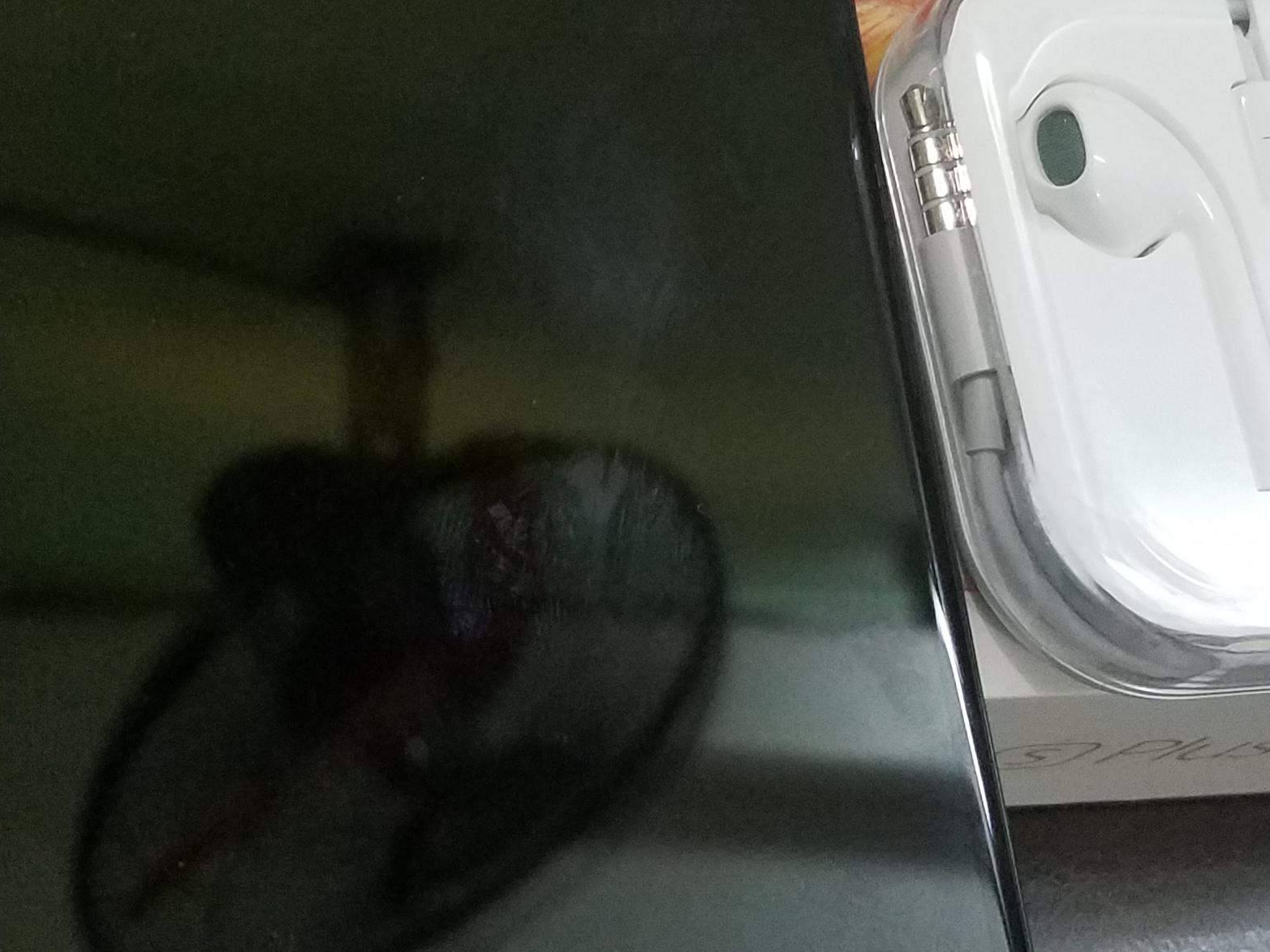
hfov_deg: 29.0
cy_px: 241
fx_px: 2458
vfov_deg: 21.7
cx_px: 603
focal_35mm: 67
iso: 250
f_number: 1.7
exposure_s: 1/25
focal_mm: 4.2
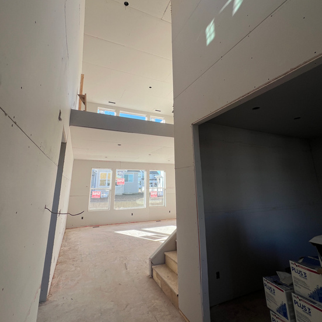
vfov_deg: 86.9
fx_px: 168
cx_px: 159
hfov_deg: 87.4
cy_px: 139
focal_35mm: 16
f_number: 1.8
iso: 32
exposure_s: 1/295
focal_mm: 1.57
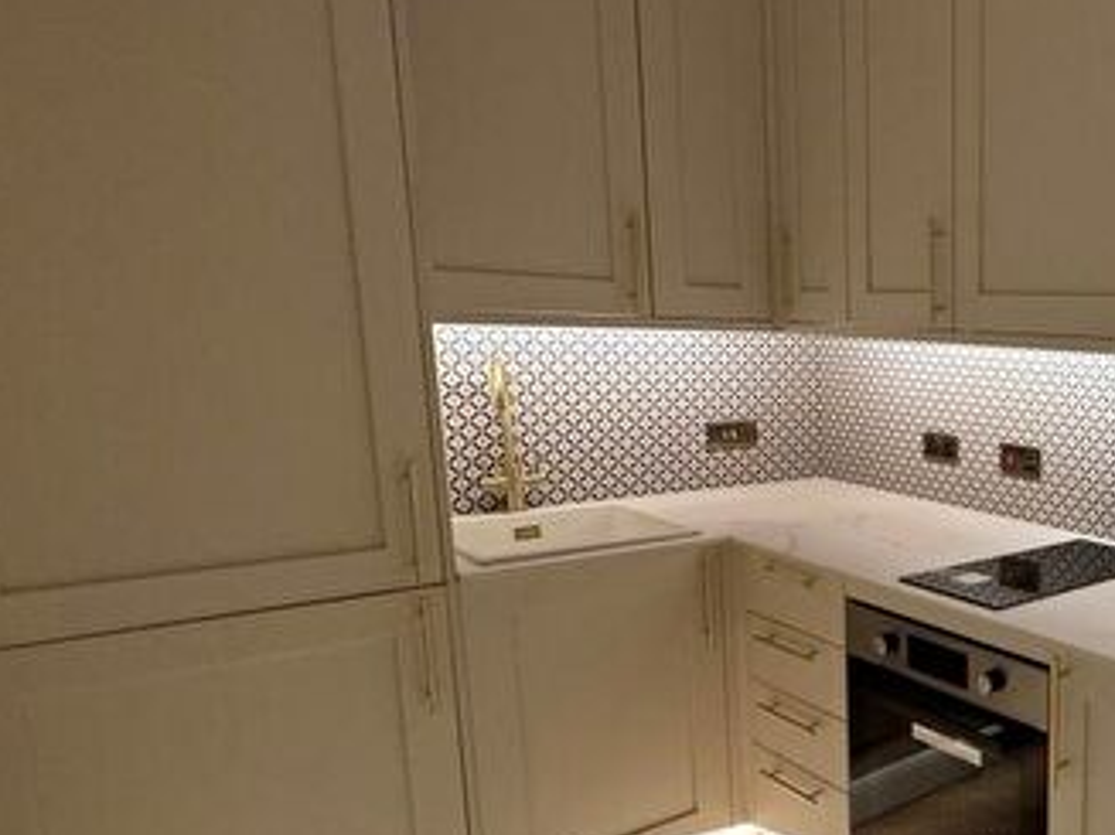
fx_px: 966
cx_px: 1176
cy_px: 496
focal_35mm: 30
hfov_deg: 47.0
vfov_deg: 46.5
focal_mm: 2.22
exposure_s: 1/99
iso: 250
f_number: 2.2
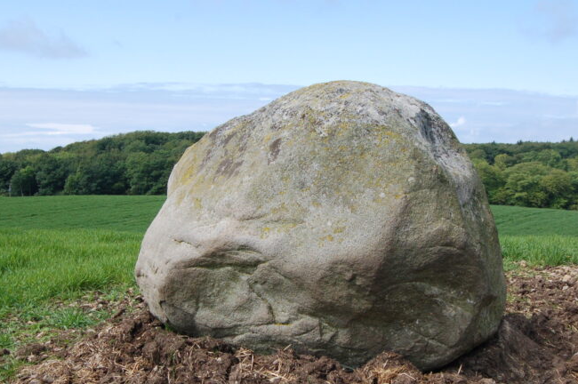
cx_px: 310
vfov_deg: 25.9
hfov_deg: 38.2
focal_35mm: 52
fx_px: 834
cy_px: 232
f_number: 10
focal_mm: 22
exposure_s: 1/400
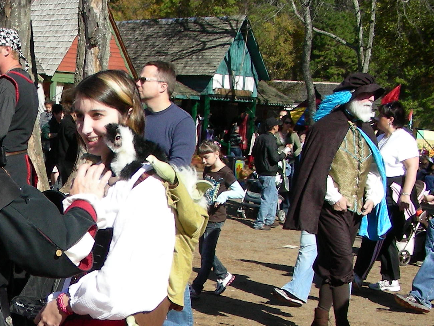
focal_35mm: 82
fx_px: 1028
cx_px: 11
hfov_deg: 23.0
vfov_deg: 17.7
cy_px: 303
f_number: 4
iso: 50
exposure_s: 1/650
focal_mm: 6.3
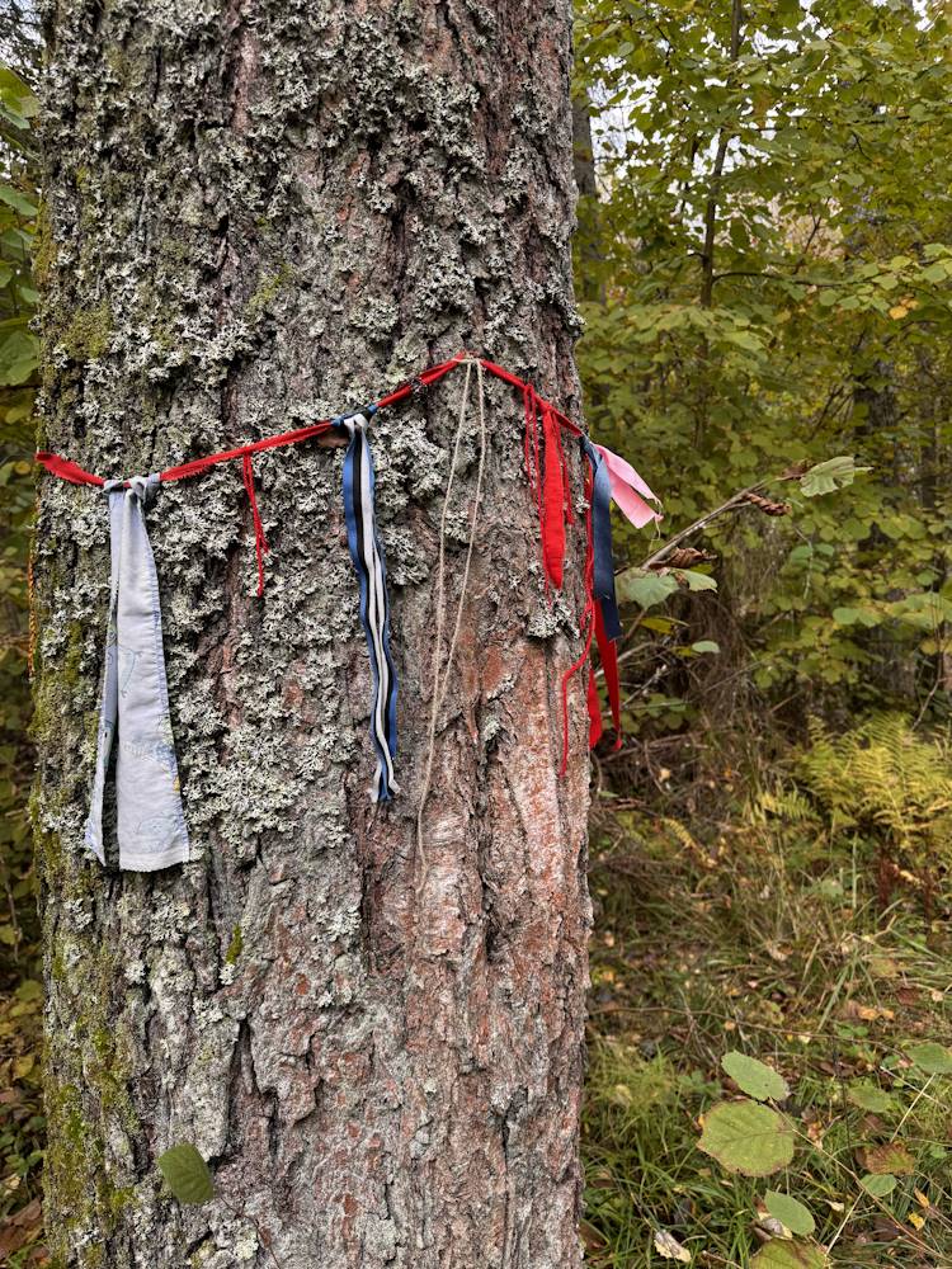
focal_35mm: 24
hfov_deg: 56.8
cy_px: 634
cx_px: 476
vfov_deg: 71.6
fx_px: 880
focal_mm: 6.76
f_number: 1.78
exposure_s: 1/145
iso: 64
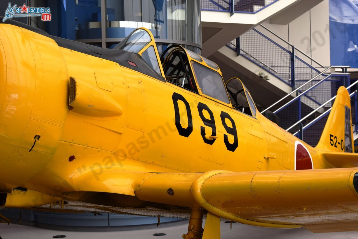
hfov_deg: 29.2
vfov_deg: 19.7
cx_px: 179
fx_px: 686
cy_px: 120
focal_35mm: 69
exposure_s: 1/250
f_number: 8
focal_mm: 46
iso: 400
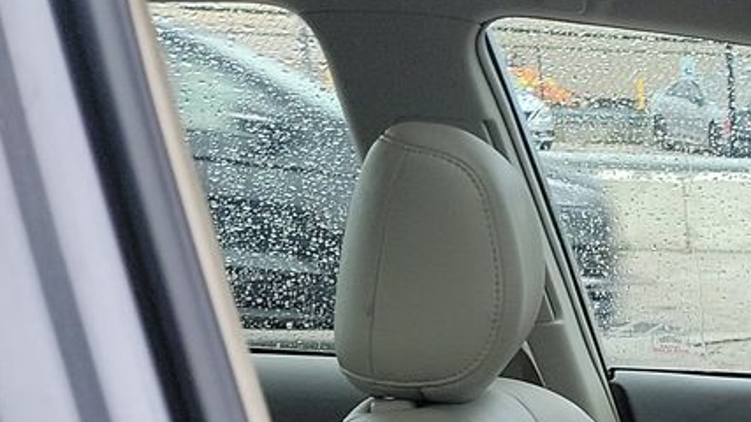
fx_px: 1951
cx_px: 1122
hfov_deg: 19.1
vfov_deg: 10.8
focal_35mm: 98
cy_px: 960
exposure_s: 1/59
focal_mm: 6.7
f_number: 1.8
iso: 110
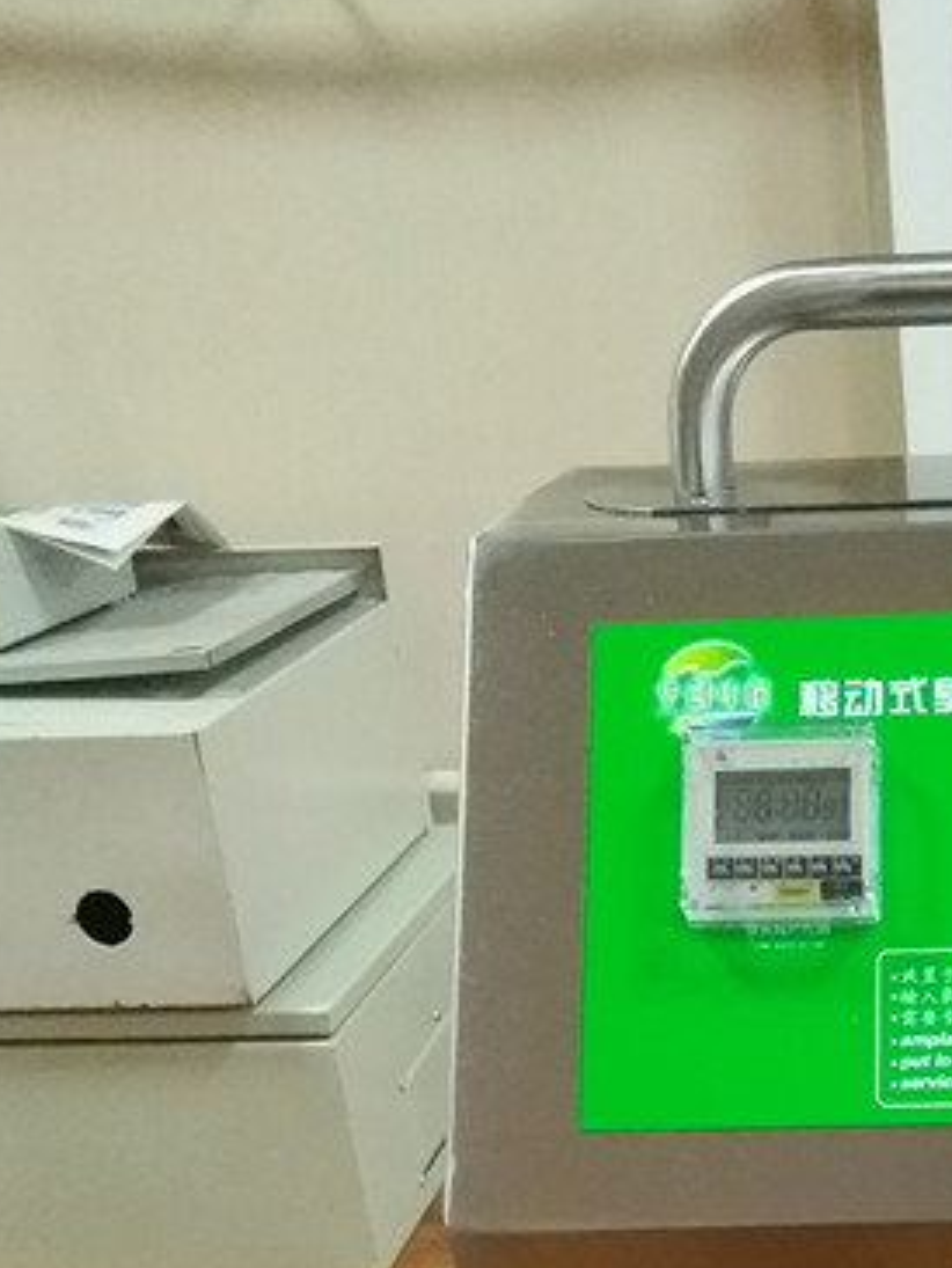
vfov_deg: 36.8
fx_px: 1686
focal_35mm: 46
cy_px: 1278
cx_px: 987
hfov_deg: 29.2
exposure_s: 1/33.3
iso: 773
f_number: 2.2
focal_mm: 3.66
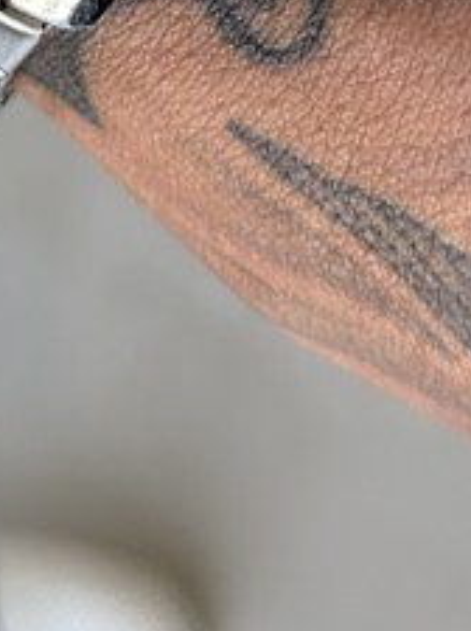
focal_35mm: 171
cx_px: 104
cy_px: -466
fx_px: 3111
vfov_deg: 10.9
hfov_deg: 8.6
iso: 100
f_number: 1.78
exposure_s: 1/150
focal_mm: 6.76
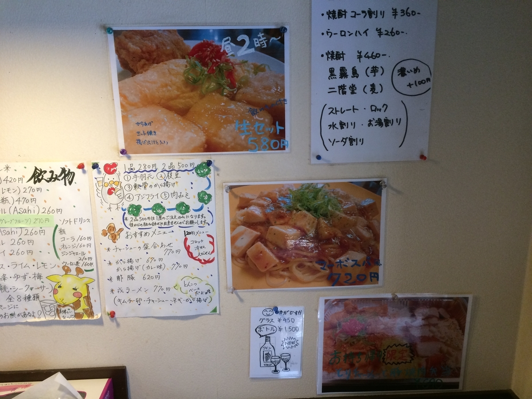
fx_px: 446
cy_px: 200
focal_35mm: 29
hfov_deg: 61.7
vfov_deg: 48.2
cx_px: 266
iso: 50
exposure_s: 1/30
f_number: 2.2
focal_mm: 4.15
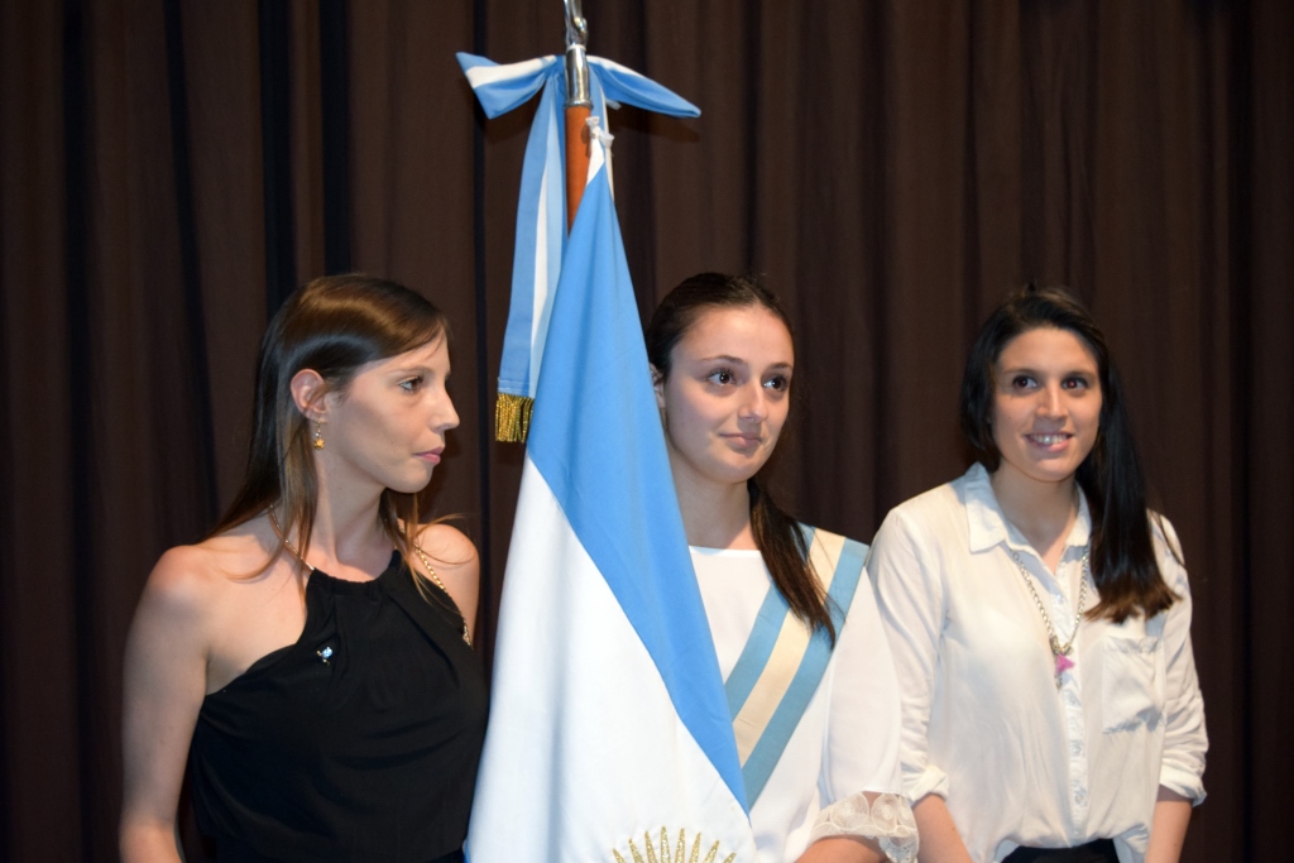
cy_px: 432
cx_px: 647
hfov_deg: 38.9
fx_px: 1833
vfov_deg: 26.5
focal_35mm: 51
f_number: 4.5
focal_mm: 34
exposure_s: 1/60
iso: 1600
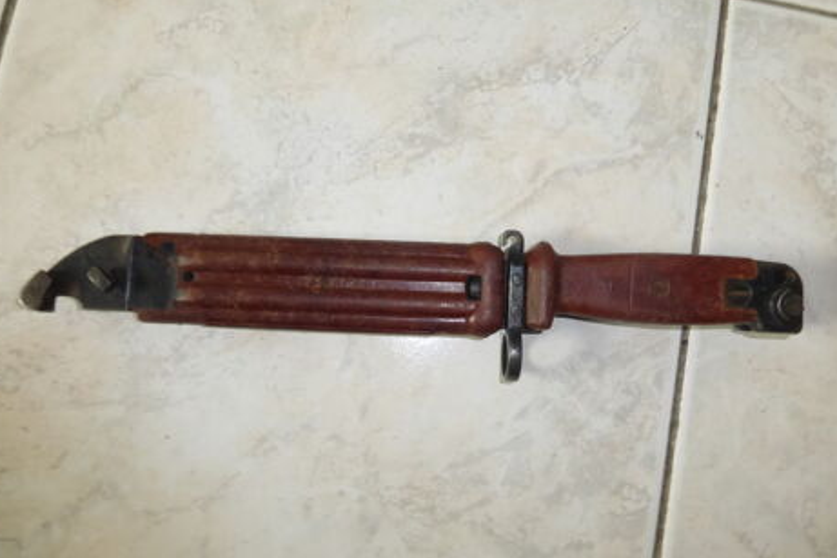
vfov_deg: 49.5
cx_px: 409
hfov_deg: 69.4
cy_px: 274
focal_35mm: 26
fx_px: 604
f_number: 3.3
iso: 100
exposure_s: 1/13
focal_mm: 4.3
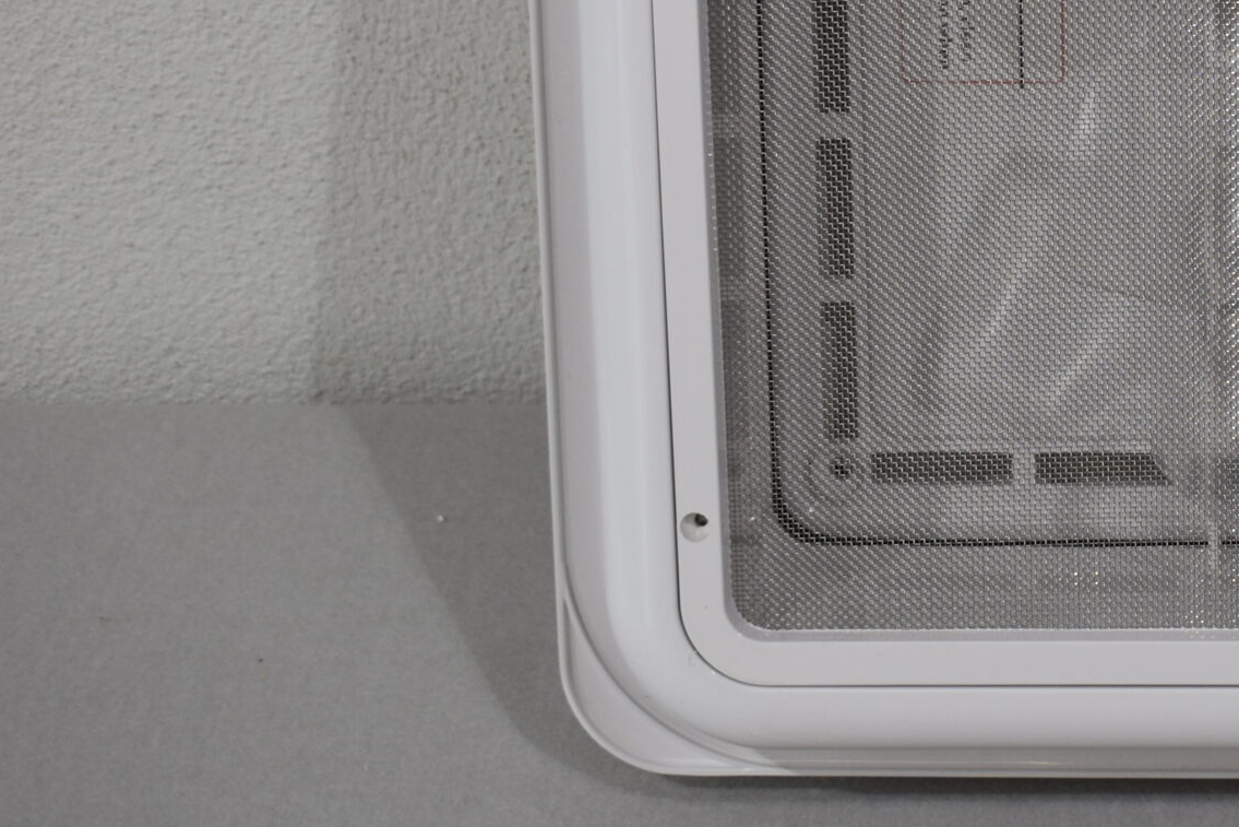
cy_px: 200
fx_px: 3377
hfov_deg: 19.9
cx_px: 1338
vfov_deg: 13.9
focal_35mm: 98
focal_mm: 29
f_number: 5.6
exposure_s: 1/125
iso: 250
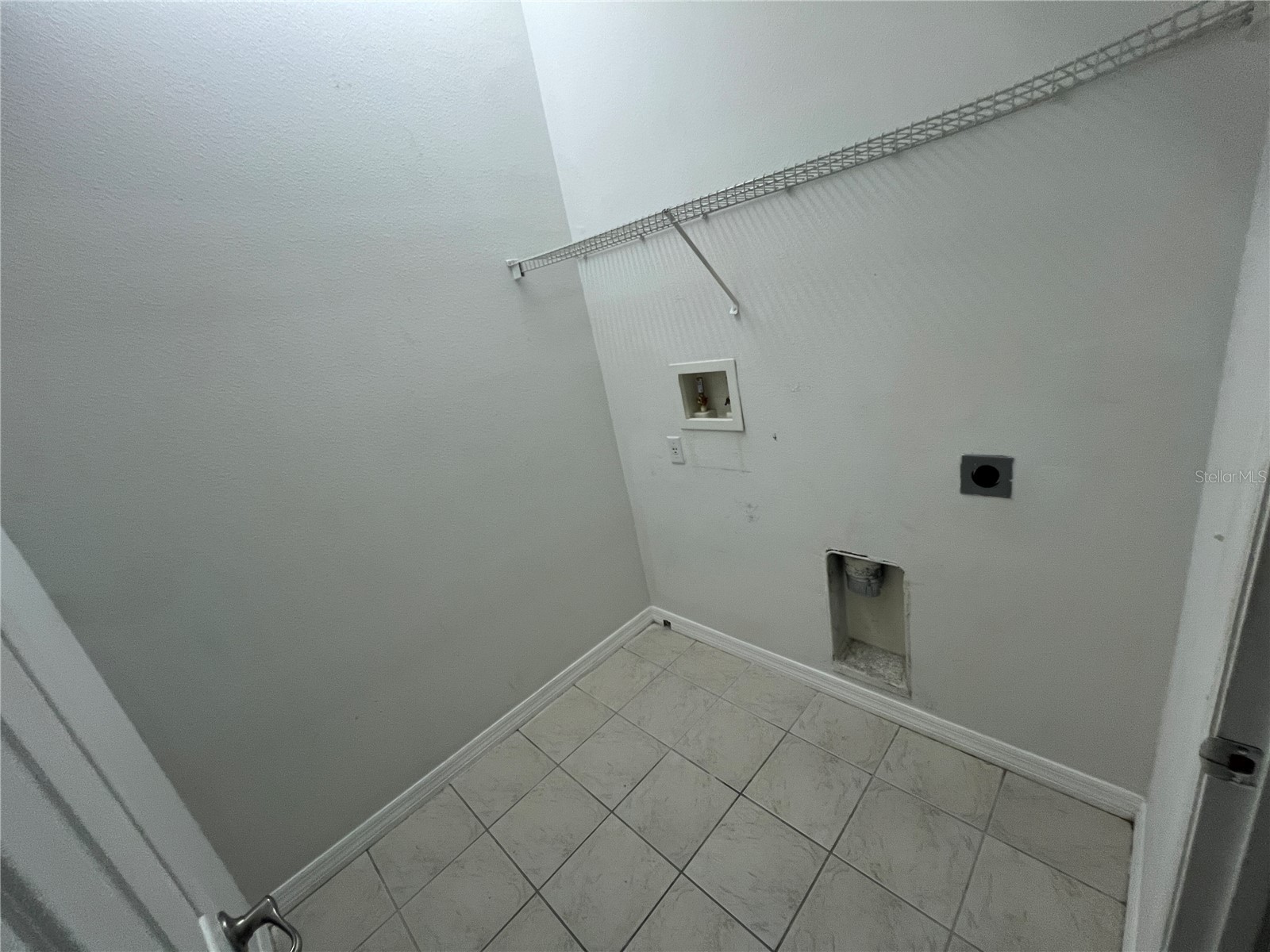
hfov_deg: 106.2
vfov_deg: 89.9
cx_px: 635
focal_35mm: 13
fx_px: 477
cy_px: 476
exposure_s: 1/120
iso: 200
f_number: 1.8
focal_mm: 1.57
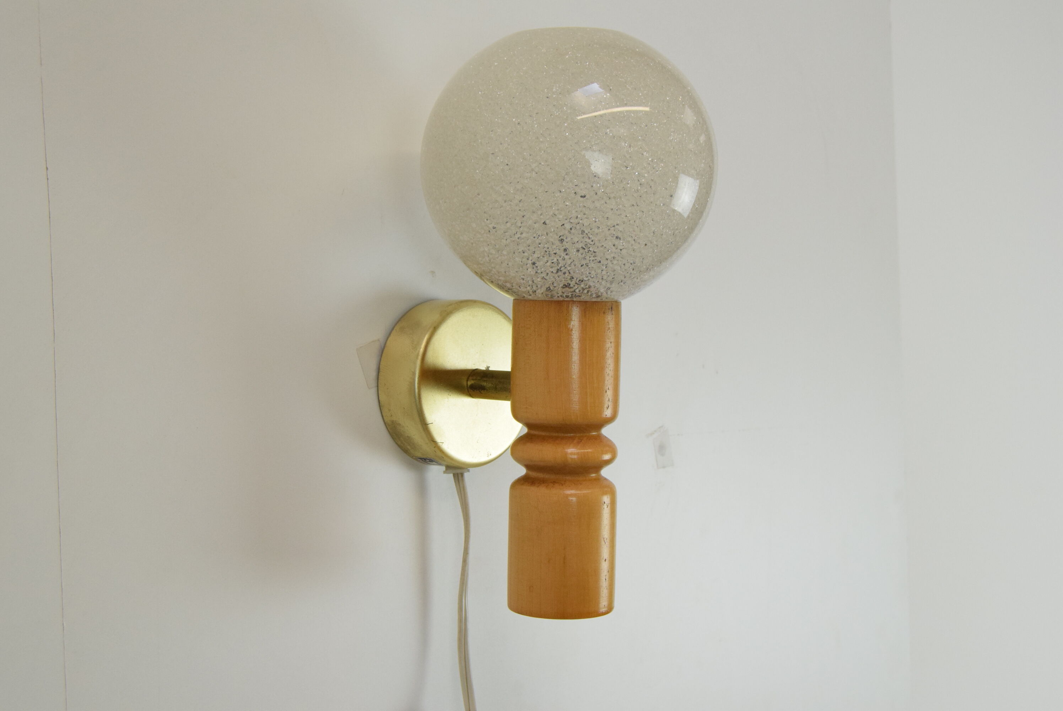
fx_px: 1418
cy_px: 356
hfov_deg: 41.1
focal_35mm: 48
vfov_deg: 28.1
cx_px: 532
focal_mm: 32
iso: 1600
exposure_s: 1/250
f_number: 10
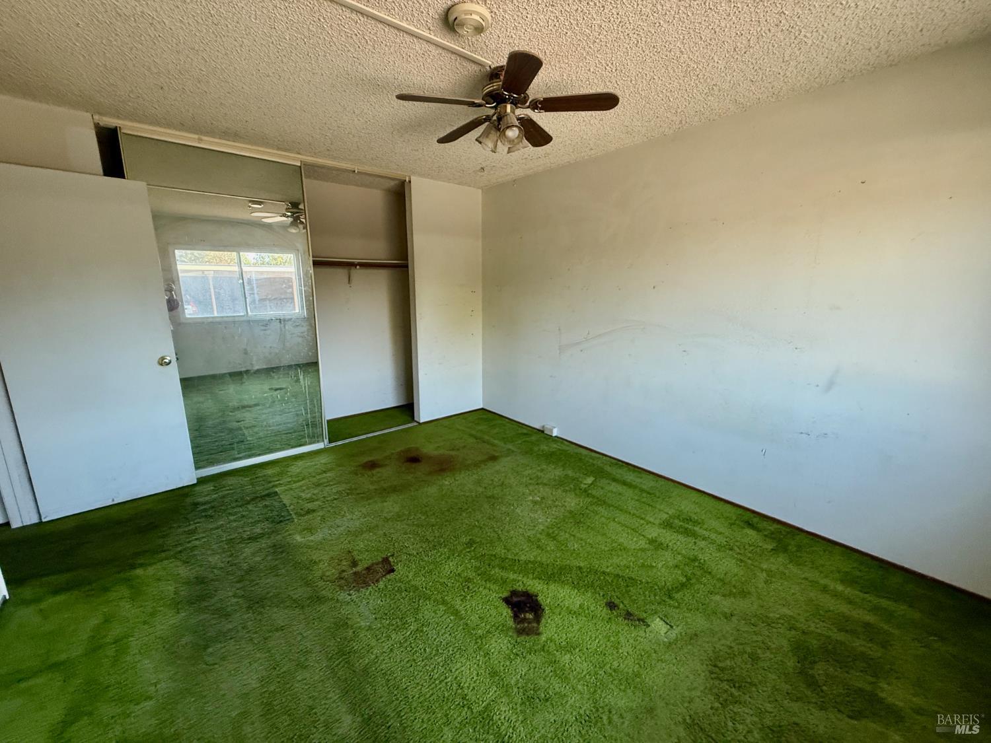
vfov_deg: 85.7
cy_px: 372
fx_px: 401
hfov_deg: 102.1
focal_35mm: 14
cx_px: 496
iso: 320
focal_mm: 2.22
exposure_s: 1/99
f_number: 2.2
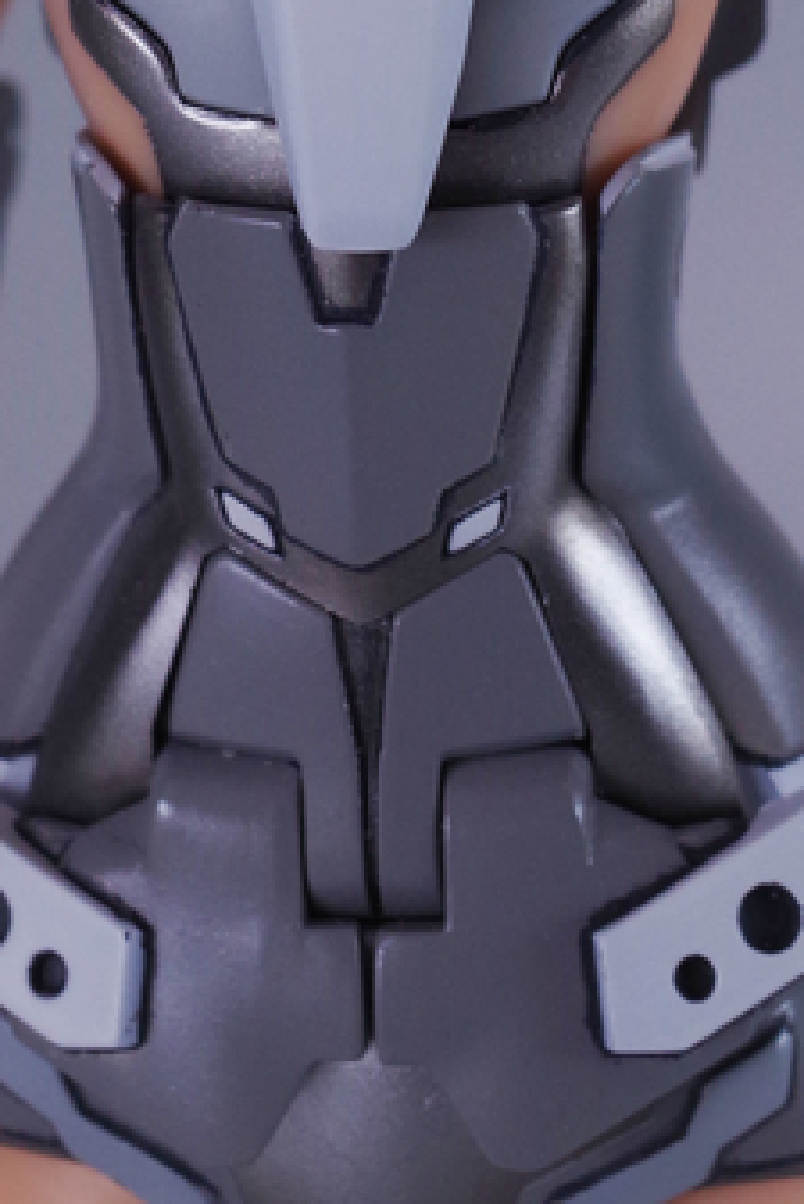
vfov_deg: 12.4
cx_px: 398
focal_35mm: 160
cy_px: -443
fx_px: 5338
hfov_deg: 8.6
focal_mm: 35
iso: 200
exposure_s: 1/60
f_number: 11
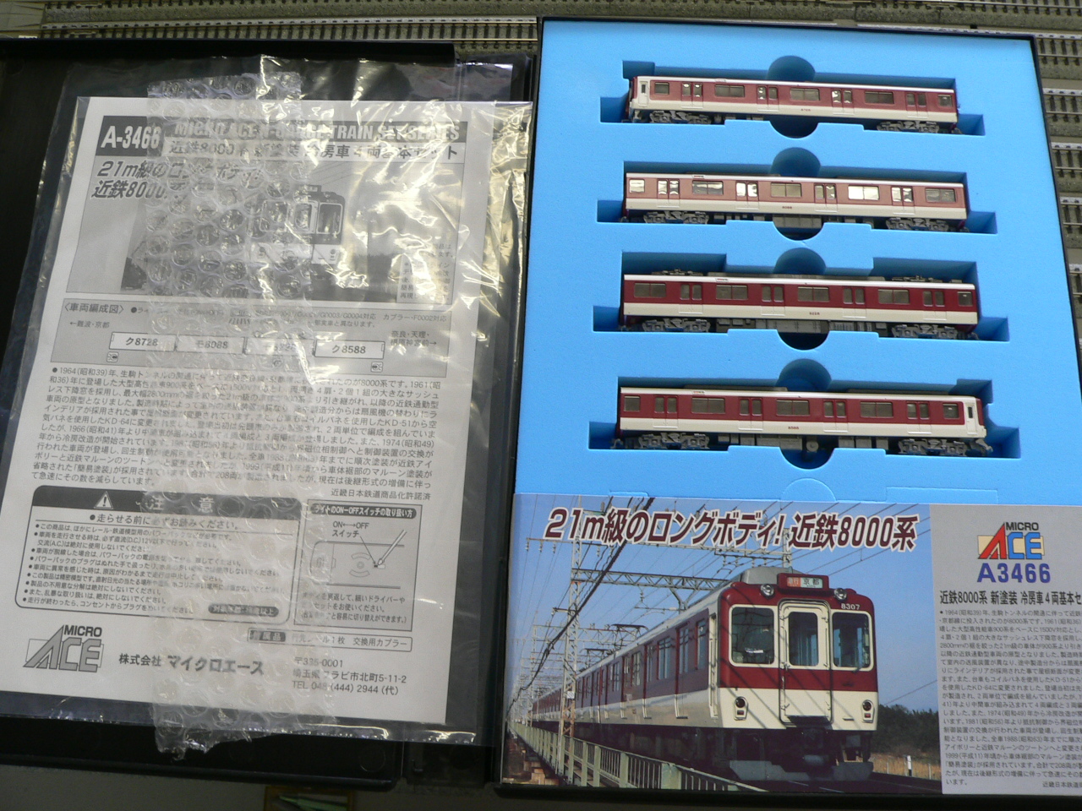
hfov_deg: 51.4
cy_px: 406
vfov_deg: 39.7
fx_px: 1125
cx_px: 541
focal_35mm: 36
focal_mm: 6
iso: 100
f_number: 5.2
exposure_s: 1/10
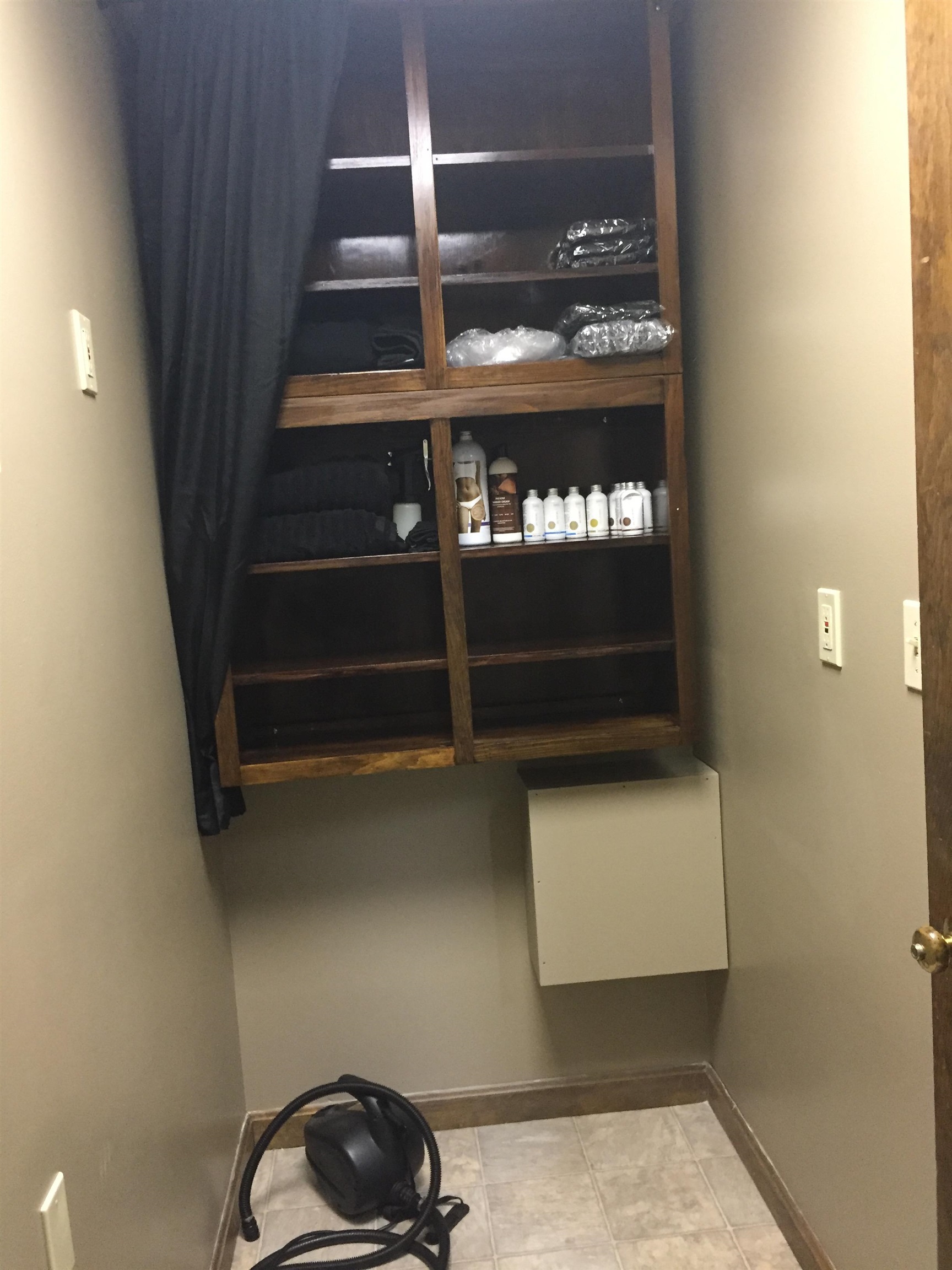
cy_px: 635
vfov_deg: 61.7
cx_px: 476
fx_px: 1063
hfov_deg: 48.2
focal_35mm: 29
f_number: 2.2
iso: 250
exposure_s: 1/20
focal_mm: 4.15
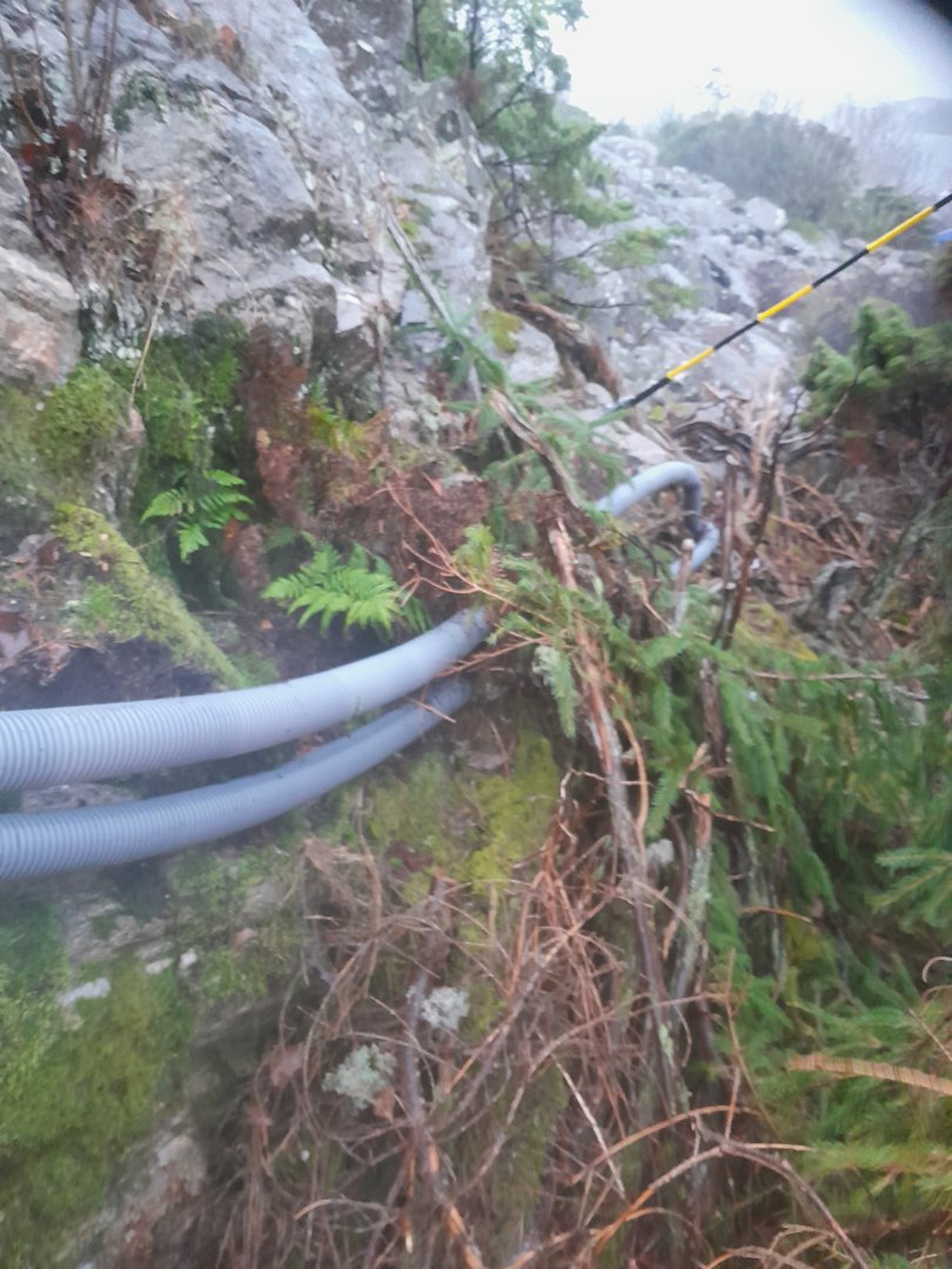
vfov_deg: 67.3
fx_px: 953
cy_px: 634
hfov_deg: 53.1
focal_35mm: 26
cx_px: 476
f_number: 1.8
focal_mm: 4
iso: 400
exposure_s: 1/25
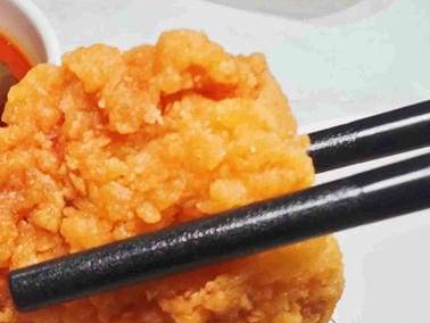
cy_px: 420
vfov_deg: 18.7
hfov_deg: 25.0
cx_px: -27
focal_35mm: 73
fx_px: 907
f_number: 1.8
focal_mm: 2.03
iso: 100
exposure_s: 1/120
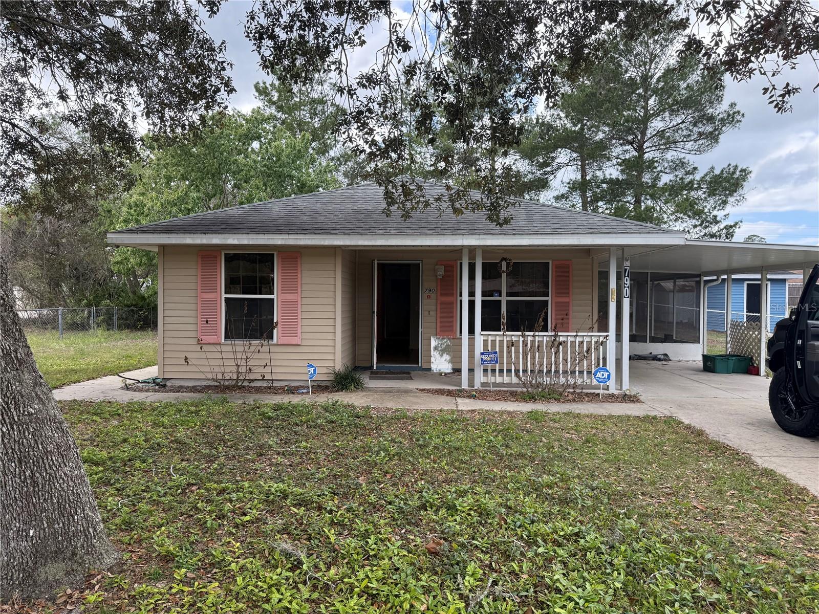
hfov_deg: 71.6
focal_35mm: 24
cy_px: 307
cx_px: 410
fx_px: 568
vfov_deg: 56.8
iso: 100
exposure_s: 1/1046
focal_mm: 6.76
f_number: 1.78
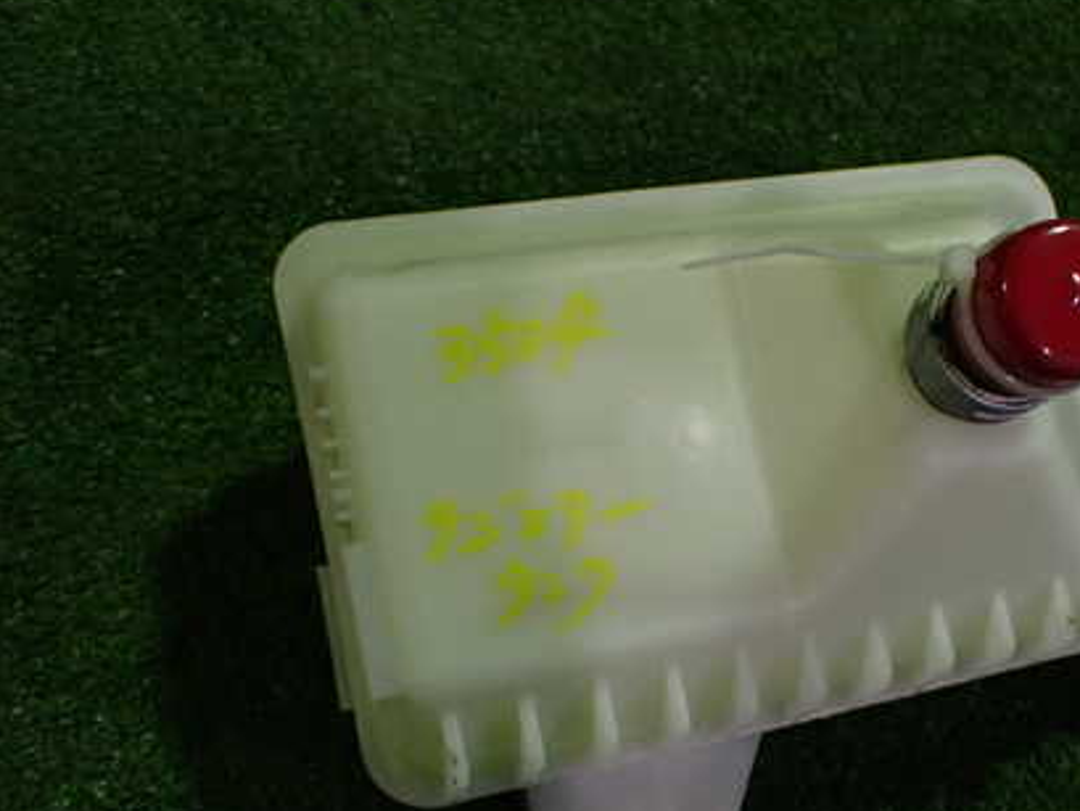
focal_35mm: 44
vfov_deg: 32.7
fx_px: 1373
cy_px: 512
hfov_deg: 42.2
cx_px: 742
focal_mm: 5.4
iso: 640
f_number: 2.3
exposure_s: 1/125
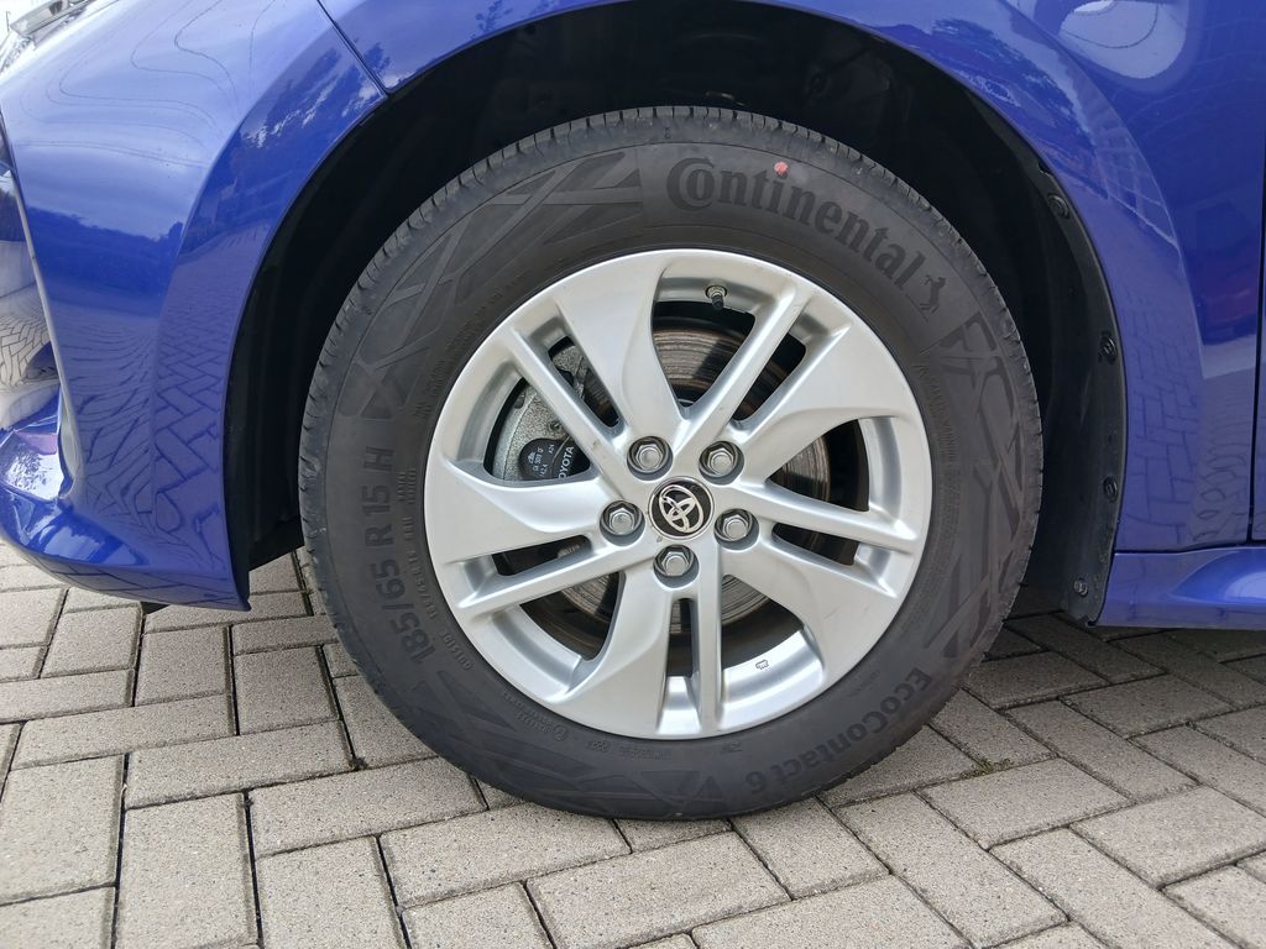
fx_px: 951
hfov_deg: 67.3
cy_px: 474
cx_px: 633
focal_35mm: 26
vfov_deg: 53.1
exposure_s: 1/50
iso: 25
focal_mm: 3.98
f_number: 1.8
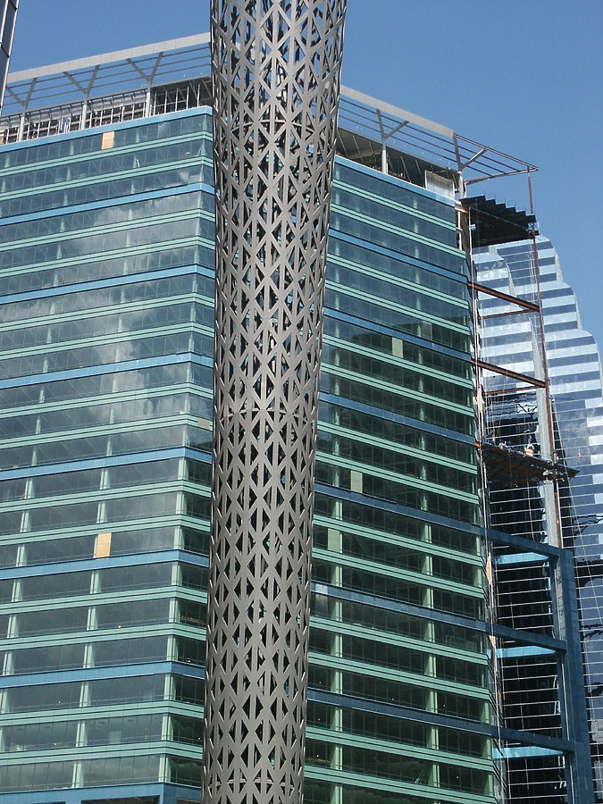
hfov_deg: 25.2
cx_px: 302
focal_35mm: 58
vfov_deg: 33.2
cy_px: 402
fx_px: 1347
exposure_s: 1/180
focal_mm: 12.13
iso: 64
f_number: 8
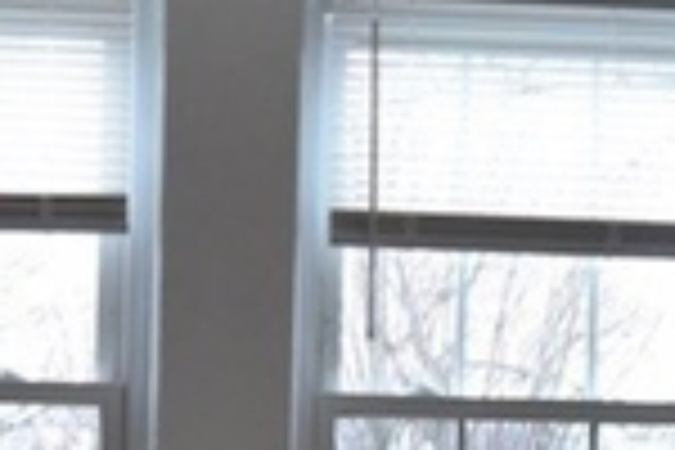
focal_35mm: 143
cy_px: 344
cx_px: 256
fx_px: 2681
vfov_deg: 9.6
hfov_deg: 14.3
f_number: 4
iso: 800
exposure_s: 1/60
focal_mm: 14
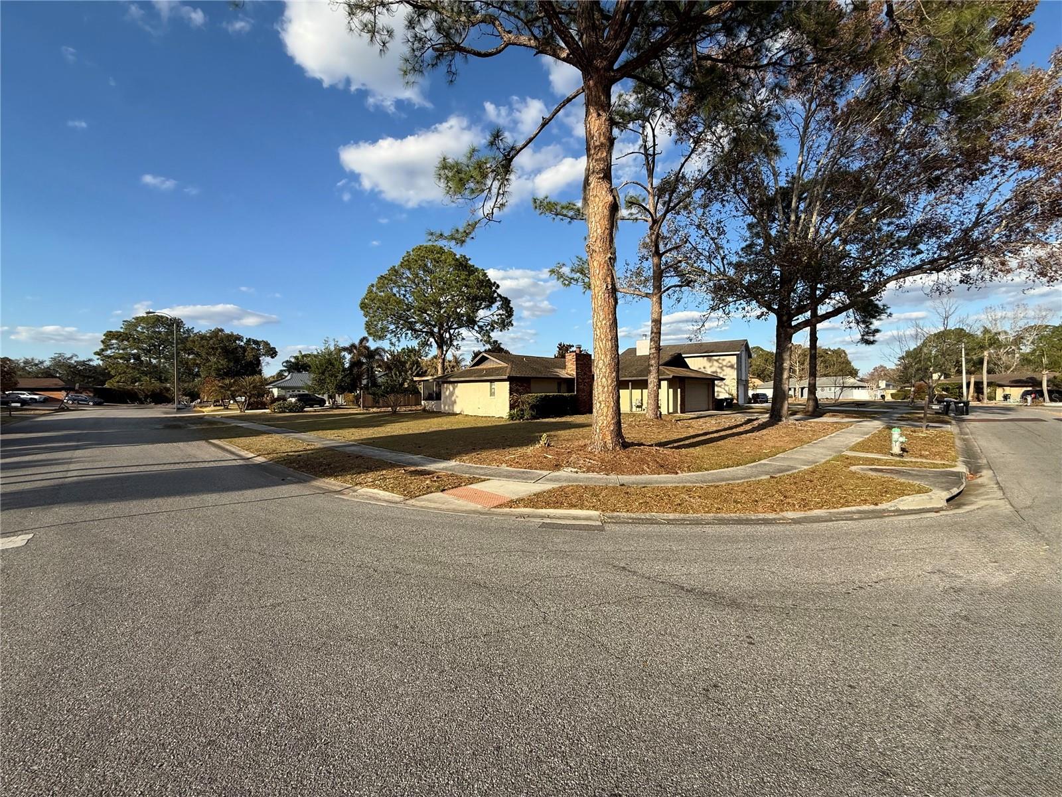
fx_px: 430
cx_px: 531
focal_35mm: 14
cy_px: 398
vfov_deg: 85.7
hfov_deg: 102.1
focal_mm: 2.22
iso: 50
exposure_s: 1/1572
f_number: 2.2
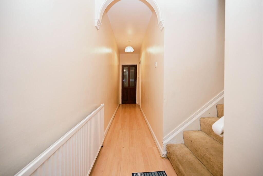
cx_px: 132
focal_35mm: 15
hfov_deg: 100.4
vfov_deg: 77.3
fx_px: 110
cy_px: 88
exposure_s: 1/60
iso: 400
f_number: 4
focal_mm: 15
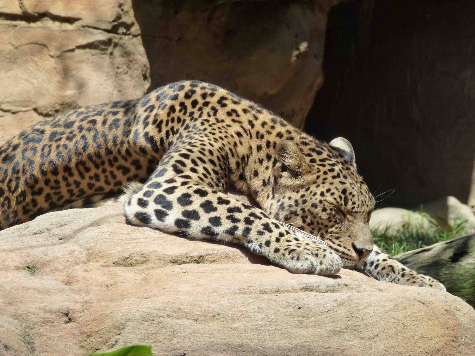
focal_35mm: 374
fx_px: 5132
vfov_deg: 4.0
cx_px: 238
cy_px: 178
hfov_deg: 5.3
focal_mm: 67
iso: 160
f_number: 5.9
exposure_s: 1/200
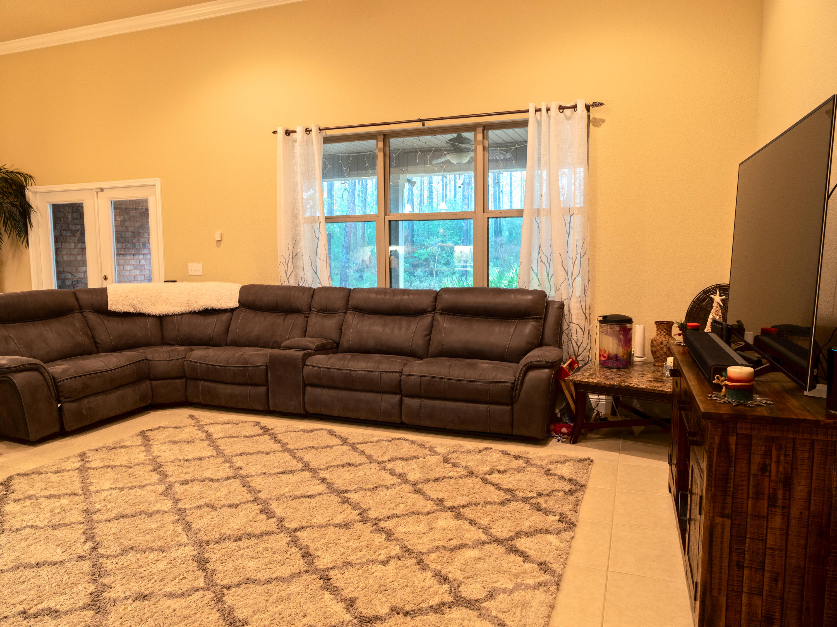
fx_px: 629
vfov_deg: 53.1
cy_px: 314
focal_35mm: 26
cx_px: 418
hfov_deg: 67.3
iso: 200
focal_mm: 12
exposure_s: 1/3
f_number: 5.6
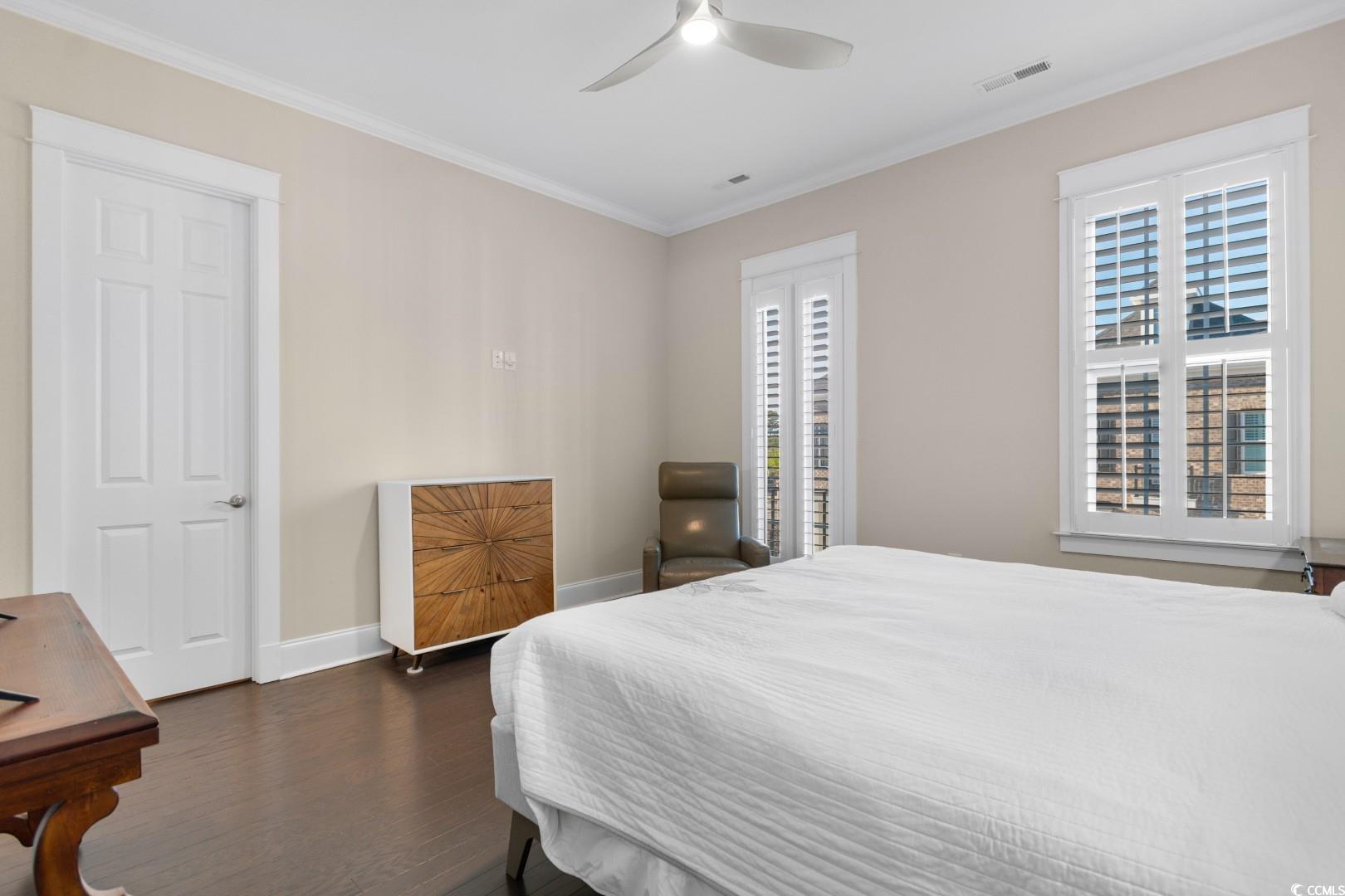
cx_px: 672
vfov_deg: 73.7
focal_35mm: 16
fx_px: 598
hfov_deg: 96.7
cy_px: 448
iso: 100
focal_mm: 11
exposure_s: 1/15
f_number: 4.8
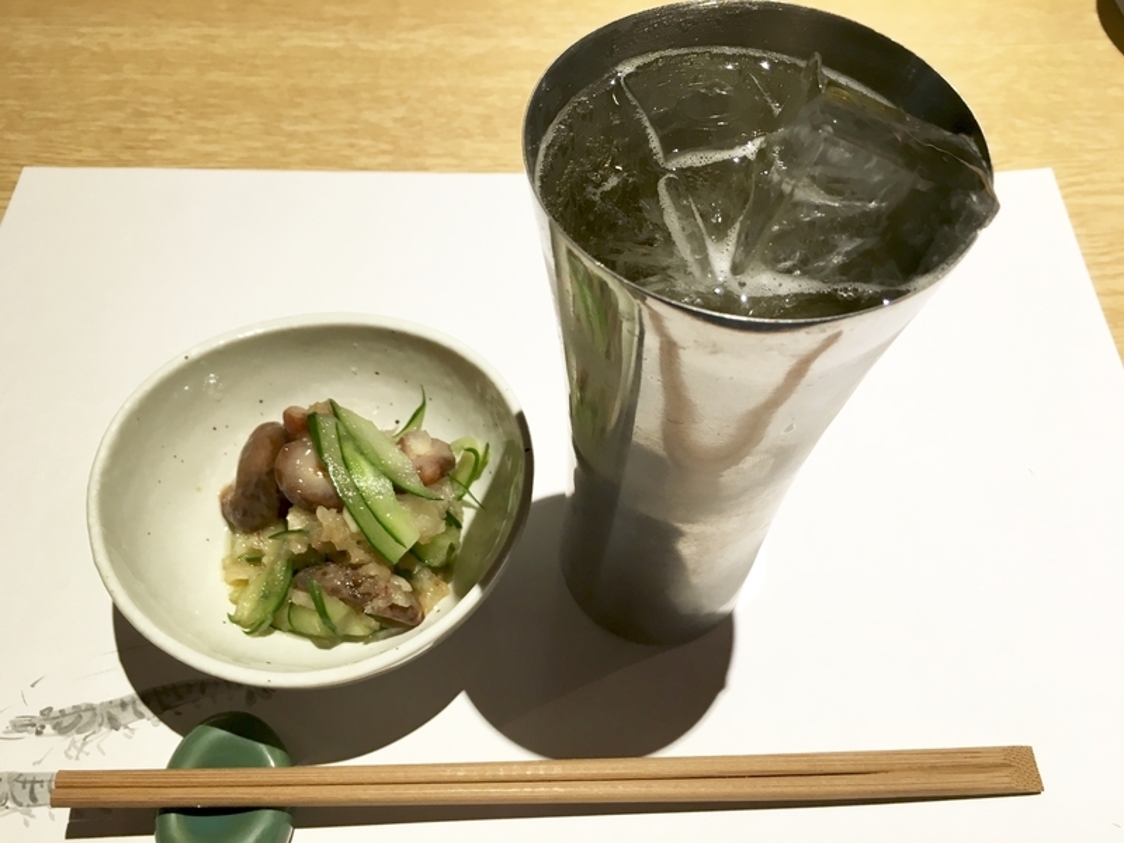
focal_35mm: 29
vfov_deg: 48.2
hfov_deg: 61.7
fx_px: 942
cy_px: 422
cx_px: 562
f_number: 2.2
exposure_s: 1/30
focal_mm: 4.15
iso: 50
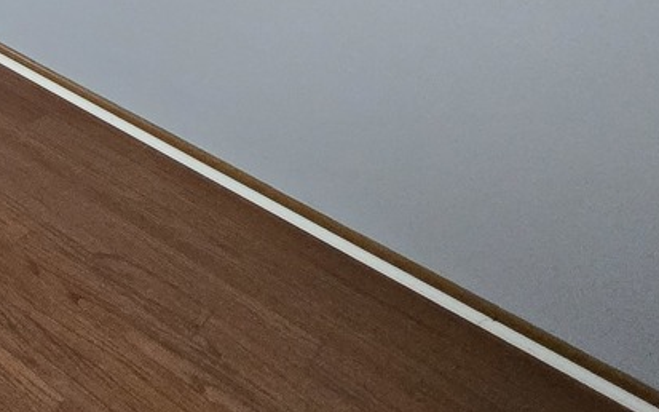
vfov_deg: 21.0
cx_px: -326
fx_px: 862
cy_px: -265
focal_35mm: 48
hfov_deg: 28.1
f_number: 2.2
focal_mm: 2.2
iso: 640
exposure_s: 1/60
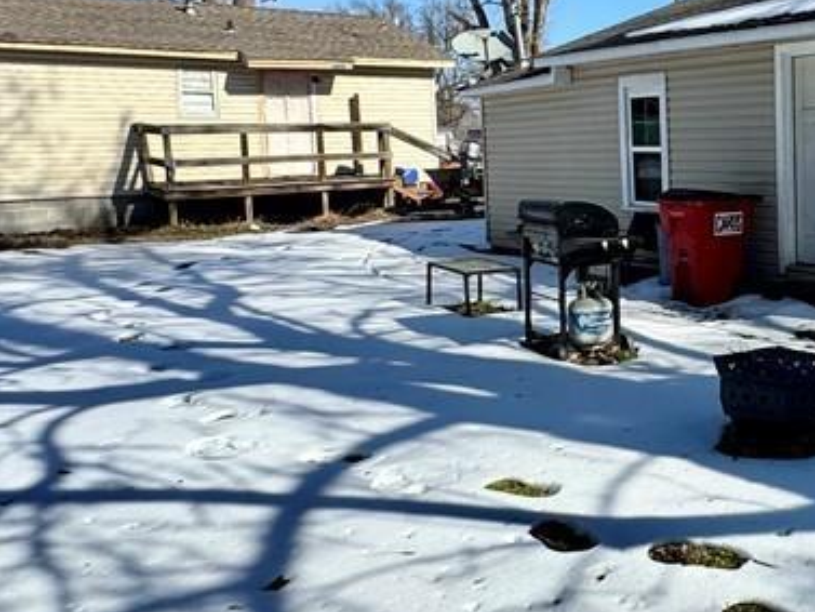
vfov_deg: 37.3
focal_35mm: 38
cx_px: 860
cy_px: 197
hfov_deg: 41.0
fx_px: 895
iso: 50
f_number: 2.2
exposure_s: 1/1880
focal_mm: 2.22
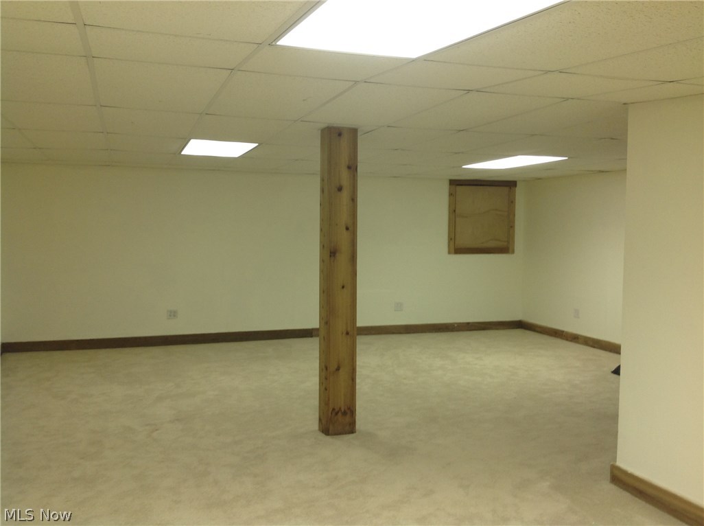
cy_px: 263
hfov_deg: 52.7
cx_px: 352
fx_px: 711
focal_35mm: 35
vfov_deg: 40.6
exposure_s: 1/17
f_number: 2.4
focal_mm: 4.28
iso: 50
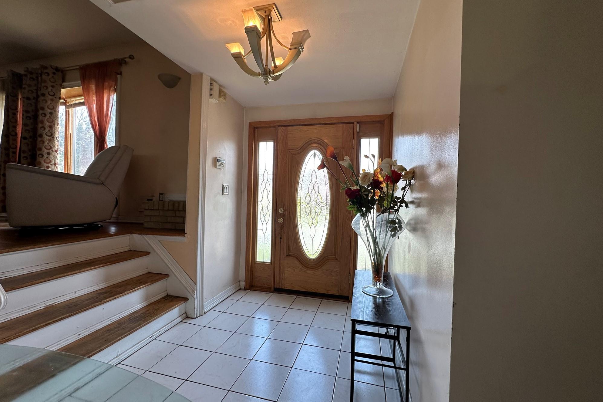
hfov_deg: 100.4
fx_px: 251
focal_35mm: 15
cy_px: 203
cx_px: 300
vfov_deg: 77.3
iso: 64
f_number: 2.2
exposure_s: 1/120
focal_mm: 2.22
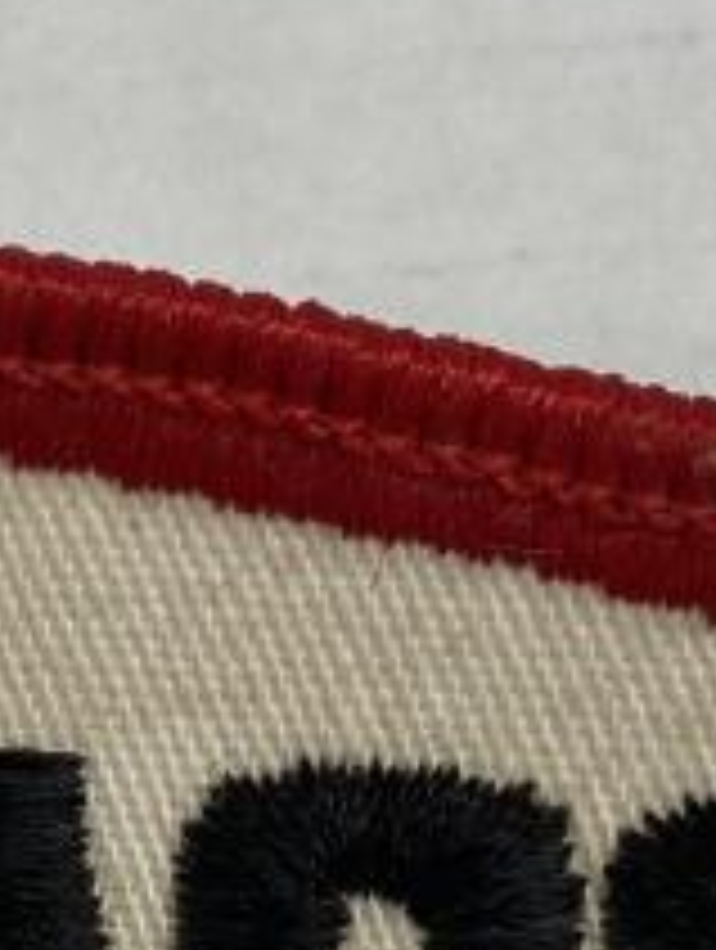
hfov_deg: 9.0
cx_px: -140
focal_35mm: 164
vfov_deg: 12.0
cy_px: 705
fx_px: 4509
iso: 32
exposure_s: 1/100
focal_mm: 4.25
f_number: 1.8
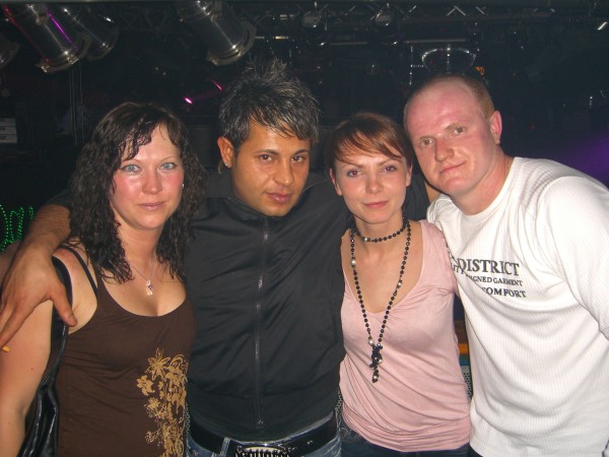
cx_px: 304
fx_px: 669
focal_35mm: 38
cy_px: 228
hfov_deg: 49.0
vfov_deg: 37.7
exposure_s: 1/60
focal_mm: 7.9
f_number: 2.8
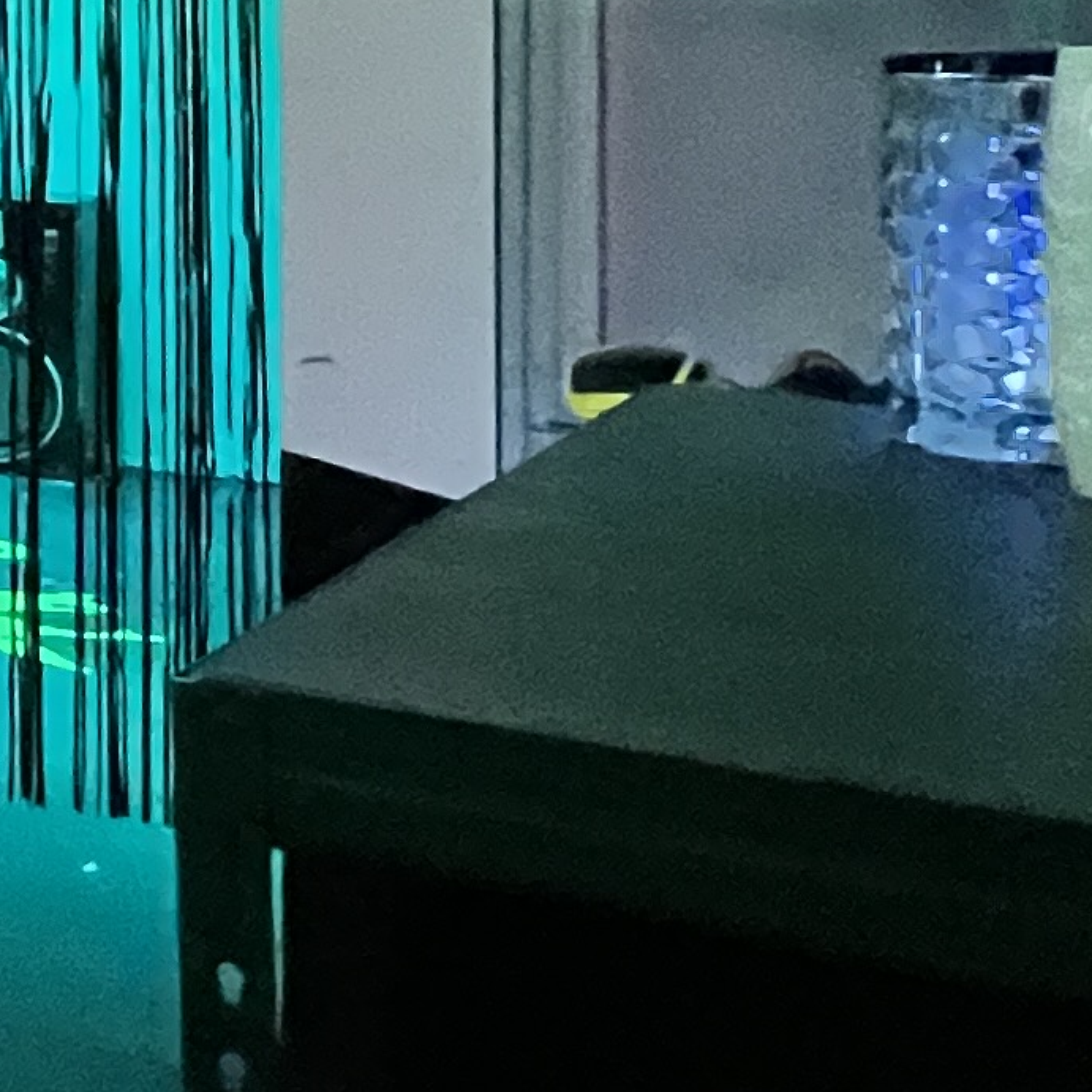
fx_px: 2391
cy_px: -55
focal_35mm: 67
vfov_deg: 24.3
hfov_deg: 15.0
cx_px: -1527
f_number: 1.8
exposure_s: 1/50
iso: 1000
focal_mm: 1.57
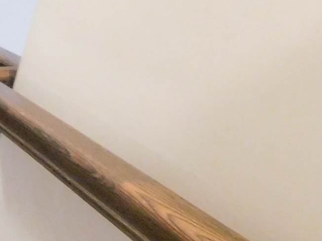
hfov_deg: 16.2
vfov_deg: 13.2
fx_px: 1005
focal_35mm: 108
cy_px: 316
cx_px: -196
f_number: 3
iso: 800
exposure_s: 1/6
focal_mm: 4
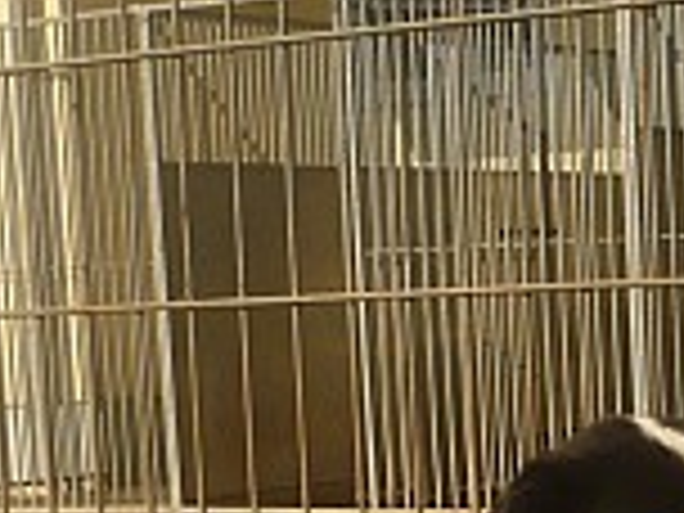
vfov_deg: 9.8
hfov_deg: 13.4
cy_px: 839
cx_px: 693
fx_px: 2865
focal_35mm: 145
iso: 100
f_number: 8
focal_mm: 5.8
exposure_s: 1/320
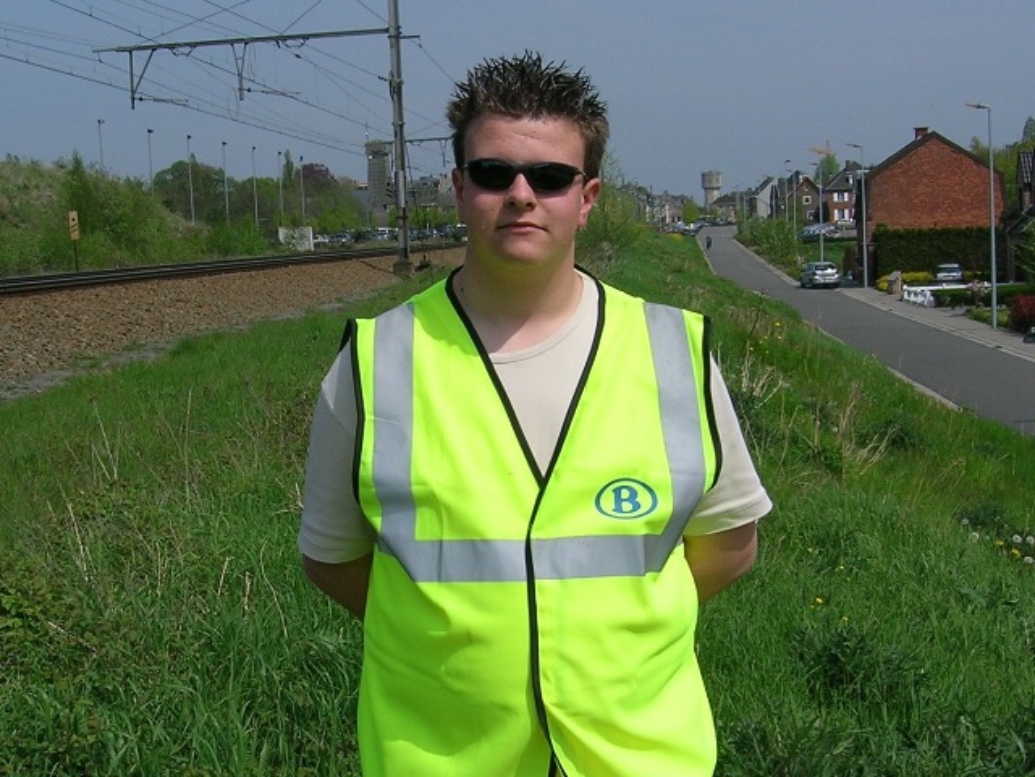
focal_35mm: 34
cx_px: 518
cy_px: 388
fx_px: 1017
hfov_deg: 54.0
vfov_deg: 41.8
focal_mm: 5.7
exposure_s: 1/965
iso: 50
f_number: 4.9
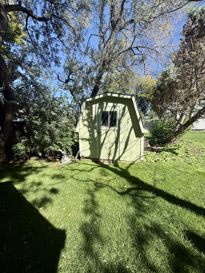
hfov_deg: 85.7
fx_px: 111
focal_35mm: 14
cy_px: 136
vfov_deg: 102.1
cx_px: 102
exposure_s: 1/942
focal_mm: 2.22
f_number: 2.2
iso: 50
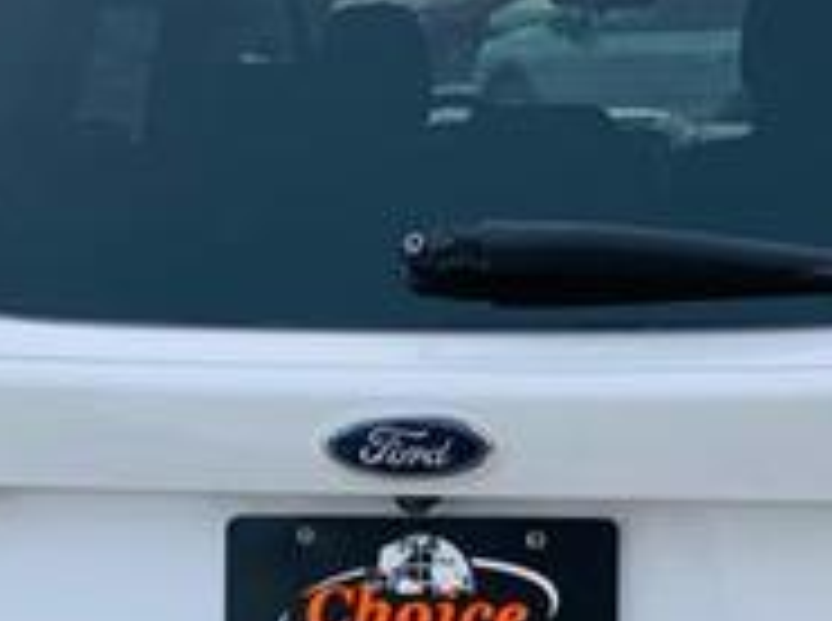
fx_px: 1703
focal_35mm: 71
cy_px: 554
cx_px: 508
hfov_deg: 27.4
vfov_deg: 20.3
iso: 25
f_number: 1.8
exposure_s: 1/759
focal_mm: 4.25
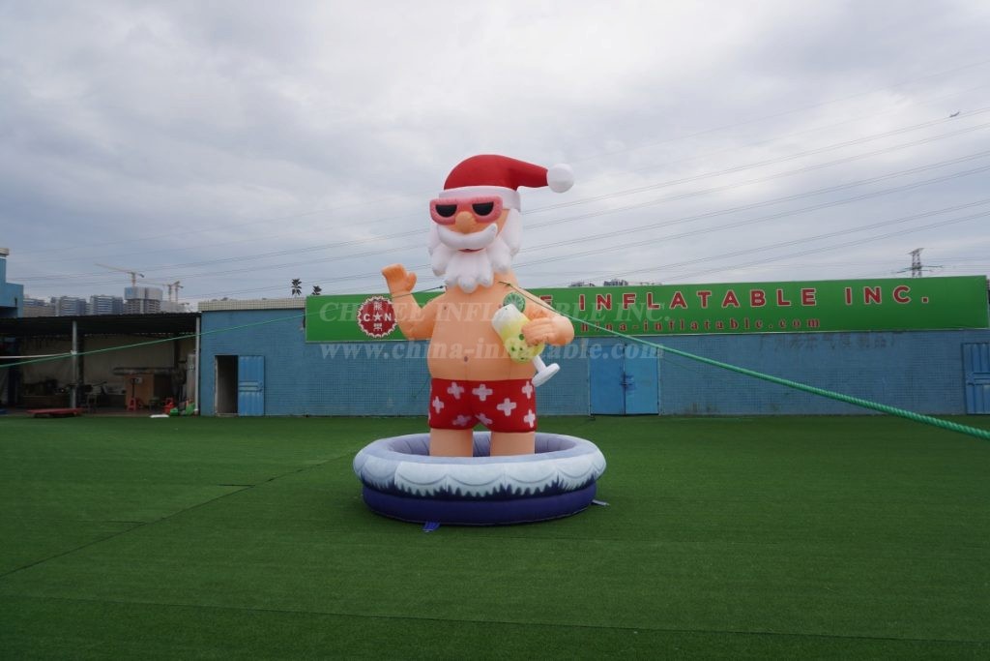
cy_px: 330
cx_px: 495
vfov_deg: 53.1
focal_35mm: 24
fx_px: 660
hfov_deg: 73.7
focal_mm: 16
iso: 100
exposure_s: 1/500
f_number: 5.6
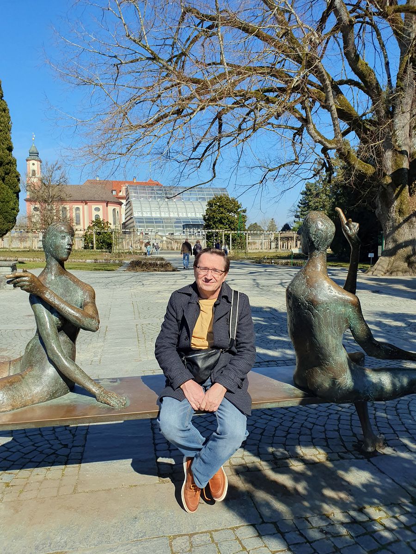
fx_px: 417
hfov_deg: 53.1
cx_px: 208
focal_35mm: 26
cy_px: 277
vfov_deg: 67.3
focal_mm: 4.3
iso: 50
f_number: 2.4
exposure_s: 1/2536
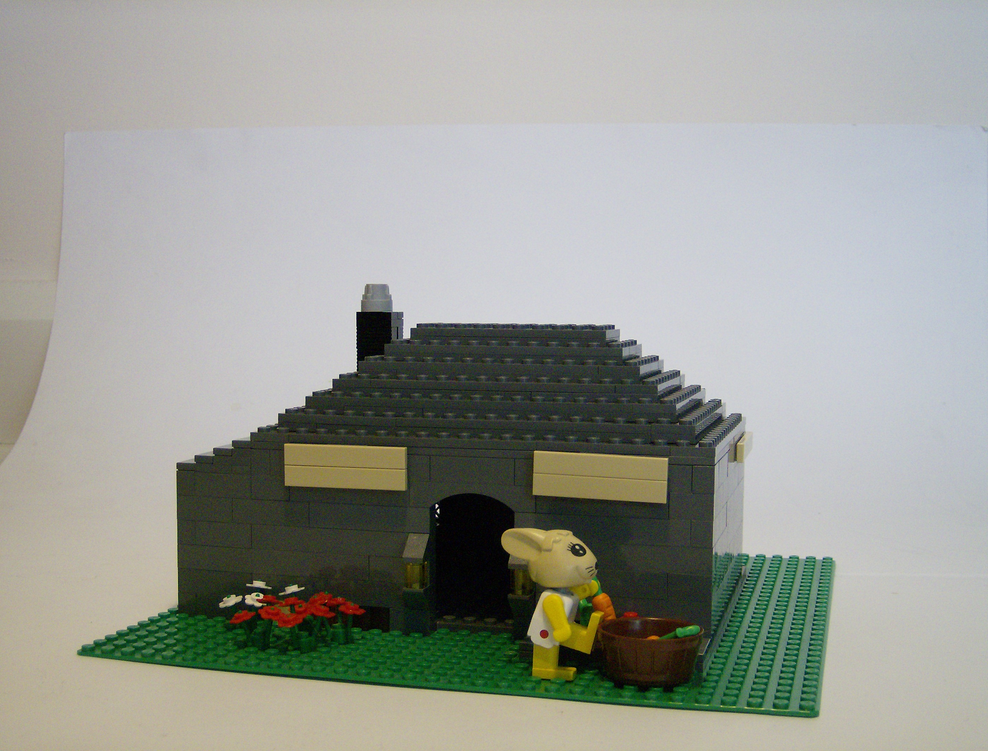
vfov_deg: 31.8
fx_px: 1319
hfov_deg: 41.1
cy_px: 376
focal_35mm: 46
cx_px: 494
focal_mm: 7.7
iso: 200
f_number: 3.1
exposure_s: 1/46.6
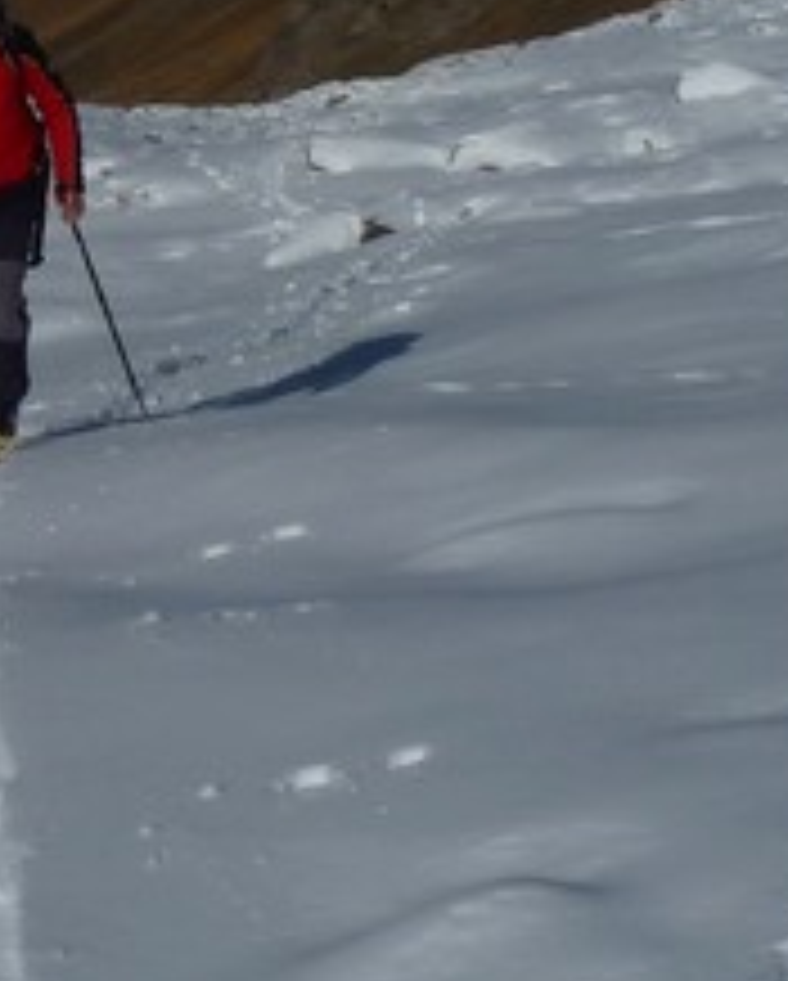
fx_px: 3869
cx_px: -545
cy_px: -40
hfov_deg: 11.0
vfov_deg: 14.2
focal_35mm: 133
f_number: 6.3
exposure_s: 1/1600
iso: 80
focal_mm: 5.7
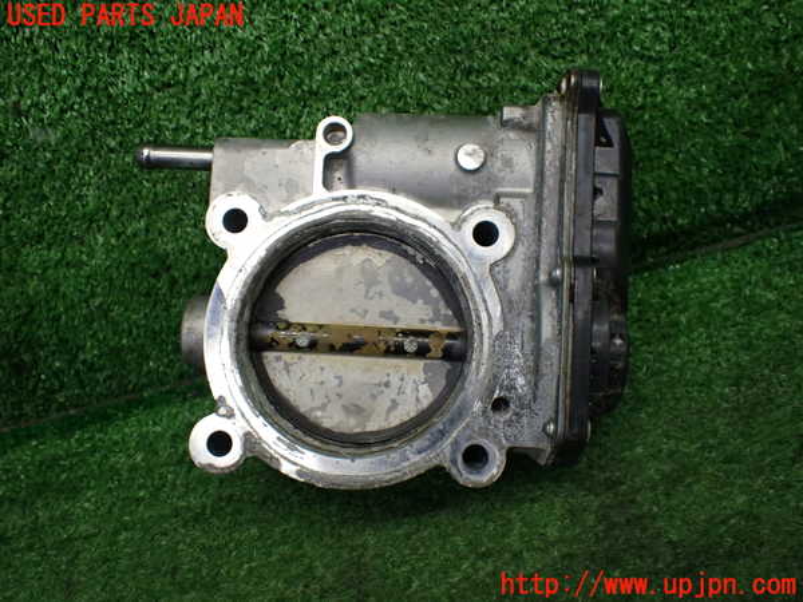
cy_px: 301
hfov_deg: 60.0
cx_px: 402
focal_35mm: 30
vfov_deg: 46.8
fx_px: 696
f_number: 2.3
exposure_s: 1/125
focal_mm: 5.4
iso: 250
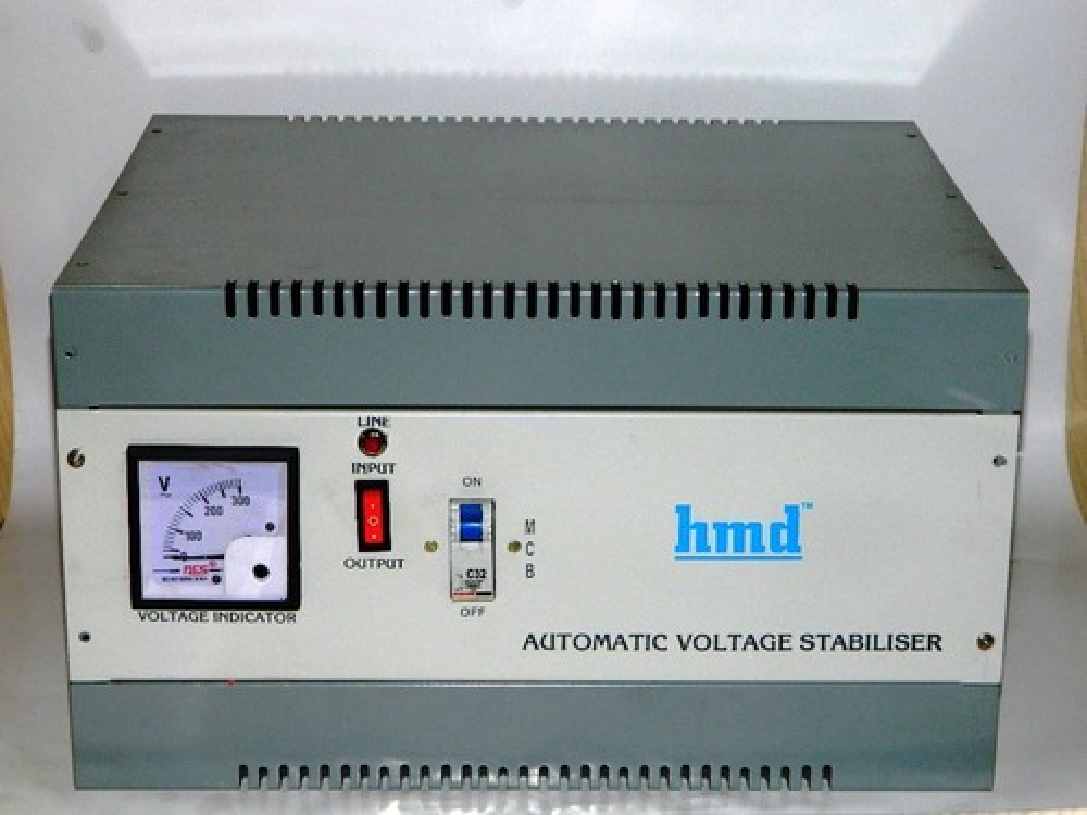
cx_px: 544
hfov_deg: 23.3
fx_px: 2638
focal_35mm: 84
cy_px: 408
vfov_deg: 17.6
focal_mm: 15.1
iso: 200
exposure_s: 1/50
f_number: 4.2
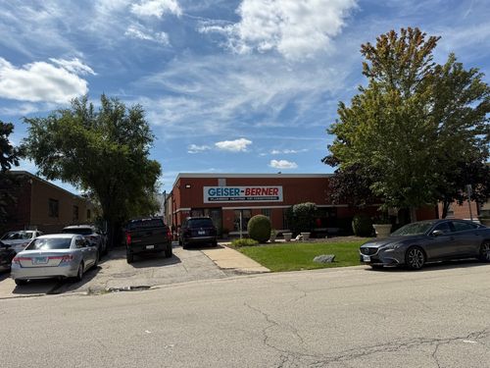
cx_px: 245
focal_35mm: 24
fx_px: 340
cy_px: 184
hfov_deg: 71.6
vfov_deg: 56.8
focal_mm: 6.76
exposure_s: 1/8130
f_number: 1.78
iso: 80
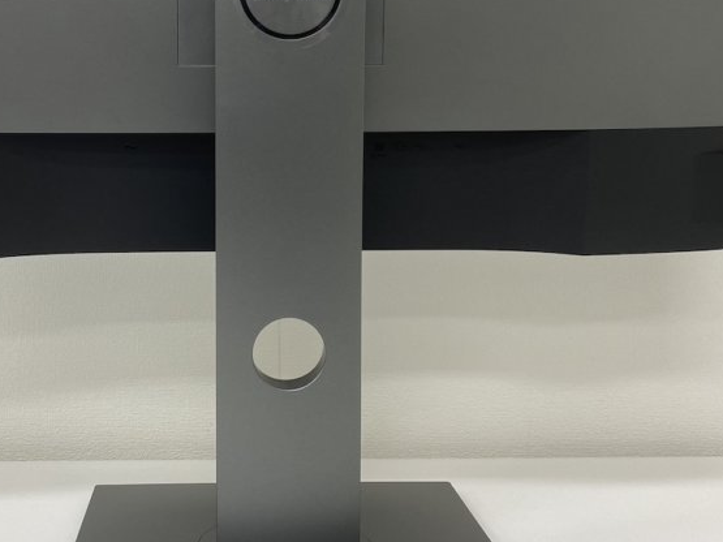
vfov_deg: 29.8
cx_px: 232
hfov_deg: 39.1
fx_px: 1002
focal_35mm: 48
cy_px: 147
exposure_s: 1/100
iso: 50
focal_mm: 4.25
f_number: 1.8
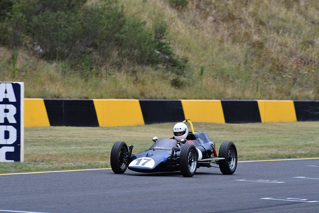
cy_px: 106
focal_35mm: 300
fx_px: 2659
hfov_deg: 6.9
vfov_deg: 4.6
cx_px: 160
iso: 2500
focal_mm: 200
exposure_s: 1/640
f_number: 10
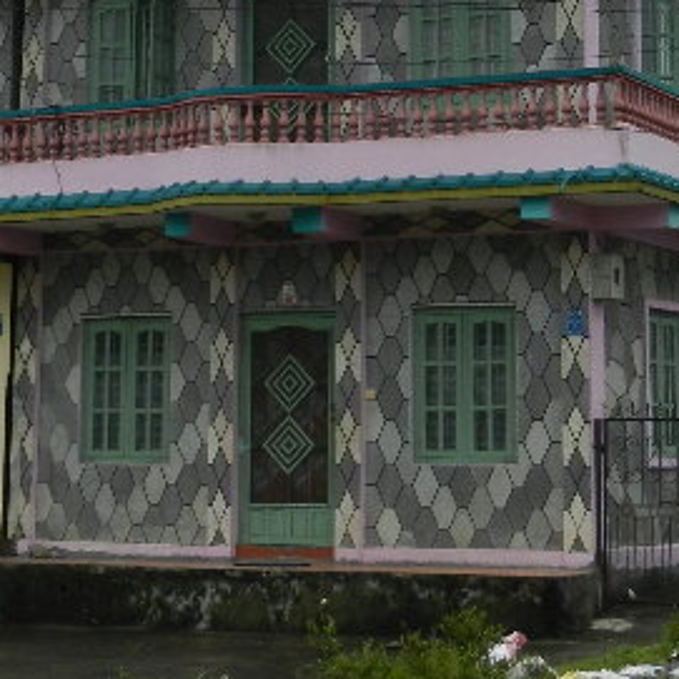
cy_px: 13
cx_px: 336
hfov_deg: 17.6
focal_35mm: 99
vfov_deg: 17.2
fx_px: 2197
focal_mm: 6.9
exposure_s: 1/800
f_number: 4
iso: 160
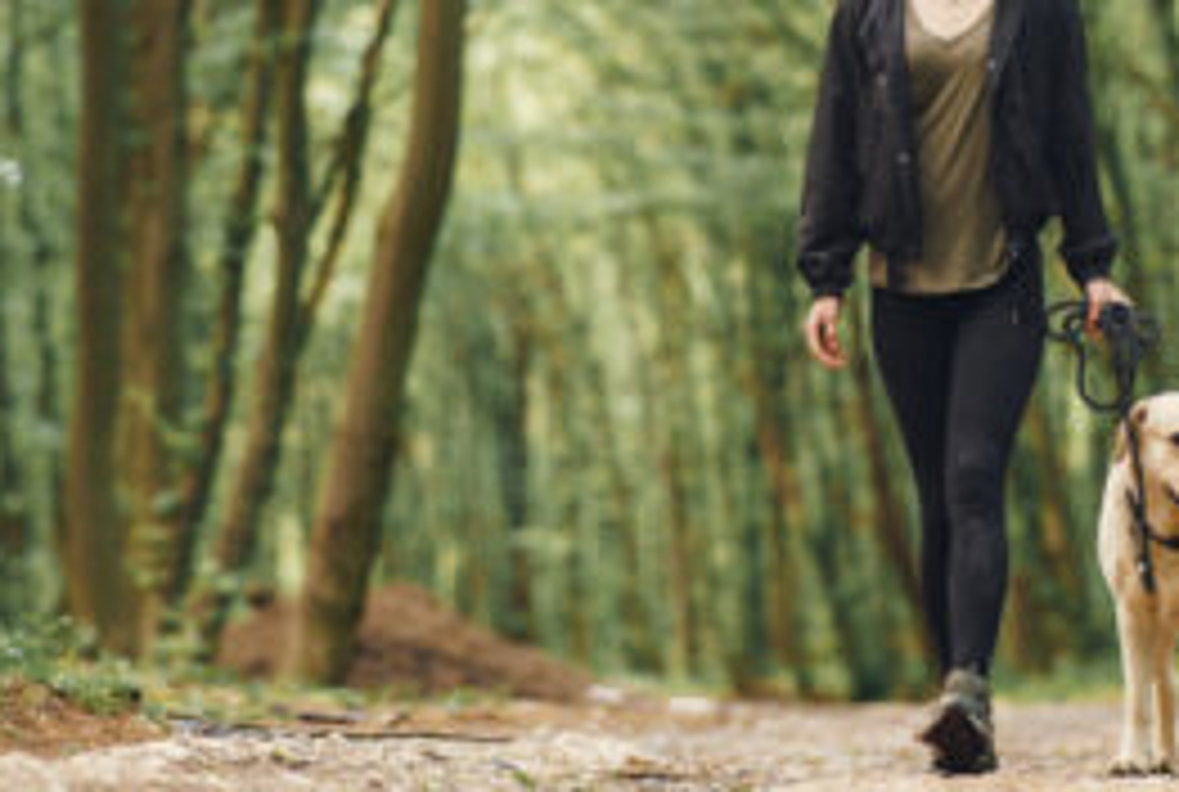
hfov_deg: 11.8
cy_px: 234
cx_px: 655
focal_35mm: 174
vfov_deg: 7.9
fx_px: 5711
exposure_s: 1/320
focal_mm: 85
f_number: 1.8
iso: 1000
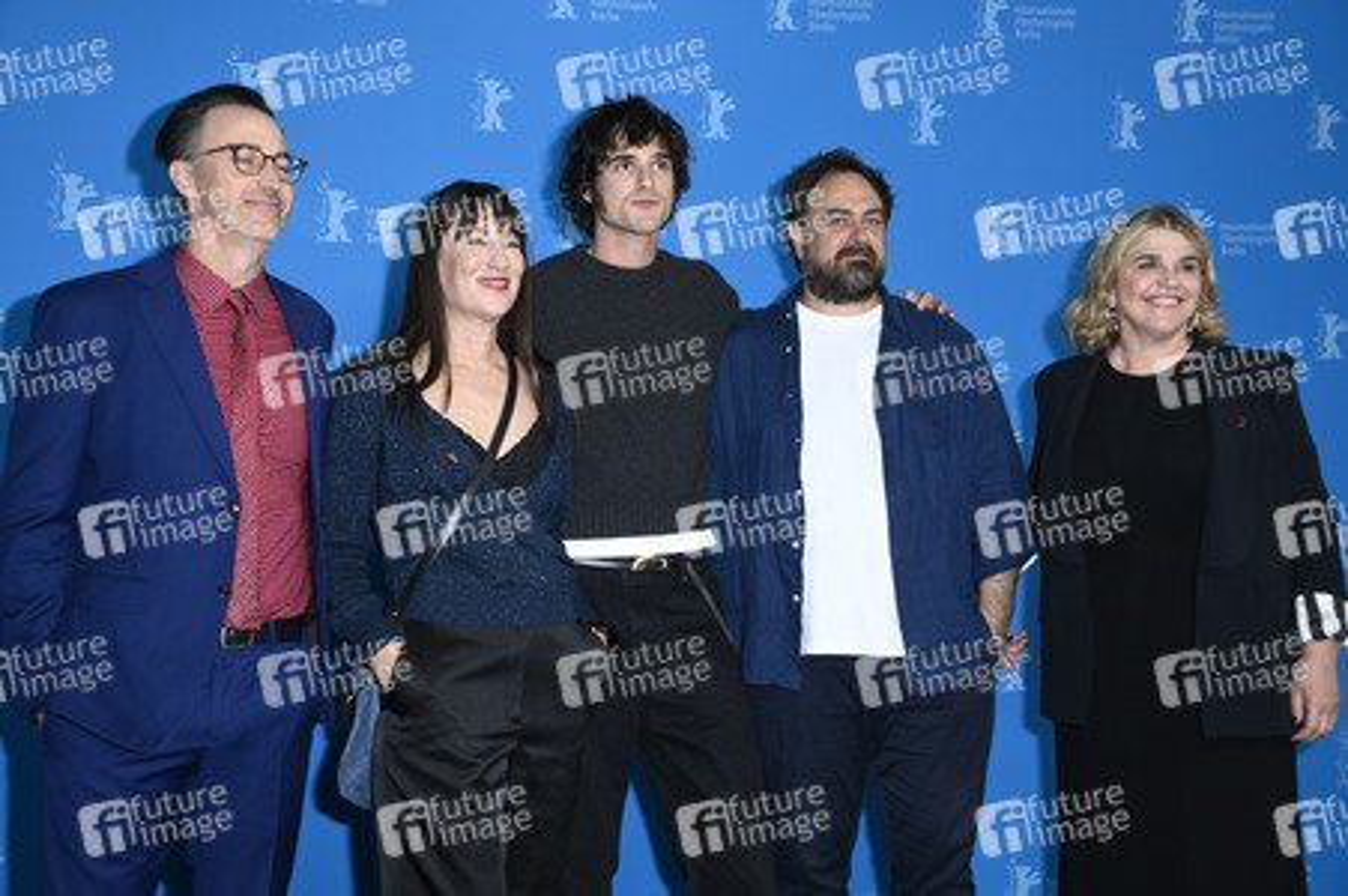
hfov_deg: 43.6
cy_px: 448
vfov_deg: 29.8
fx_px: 1684
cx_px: 674
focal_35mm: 45
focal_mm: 45
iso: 1000
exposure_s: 1/250
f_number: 5.6
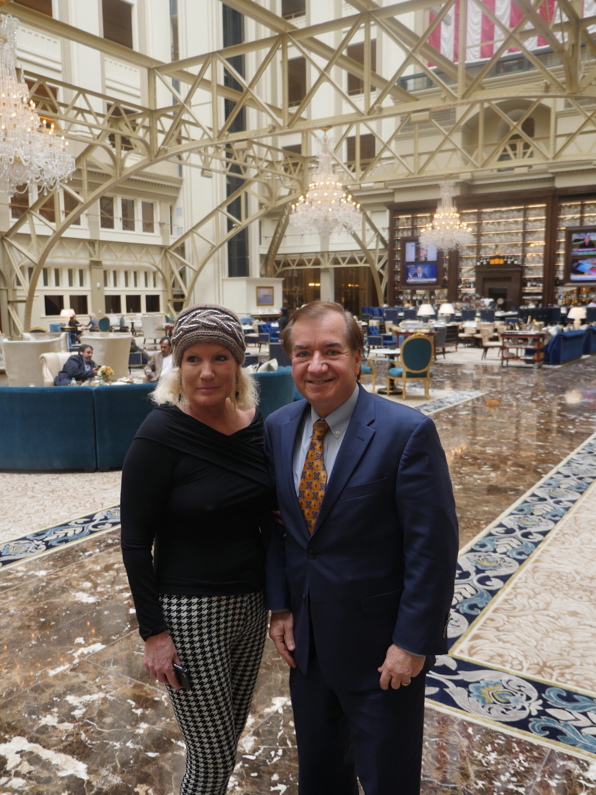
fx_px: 689
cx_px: 298
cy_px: 398
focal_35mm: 30
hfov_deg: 46.8
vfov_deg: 60.0
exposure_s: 1/60
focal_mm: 15
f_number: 2.8
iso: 200
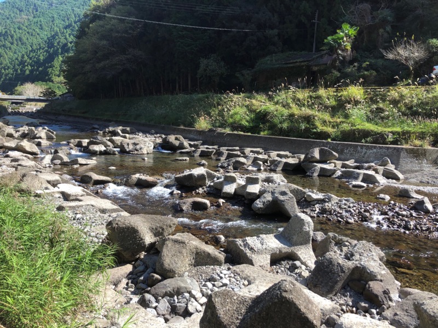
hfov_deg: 63.4
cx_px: 219
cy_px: 164
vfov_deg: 49.7
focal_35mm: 28
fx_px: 354
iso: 20
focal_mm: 3.99
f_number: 1.8
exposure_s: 1/600
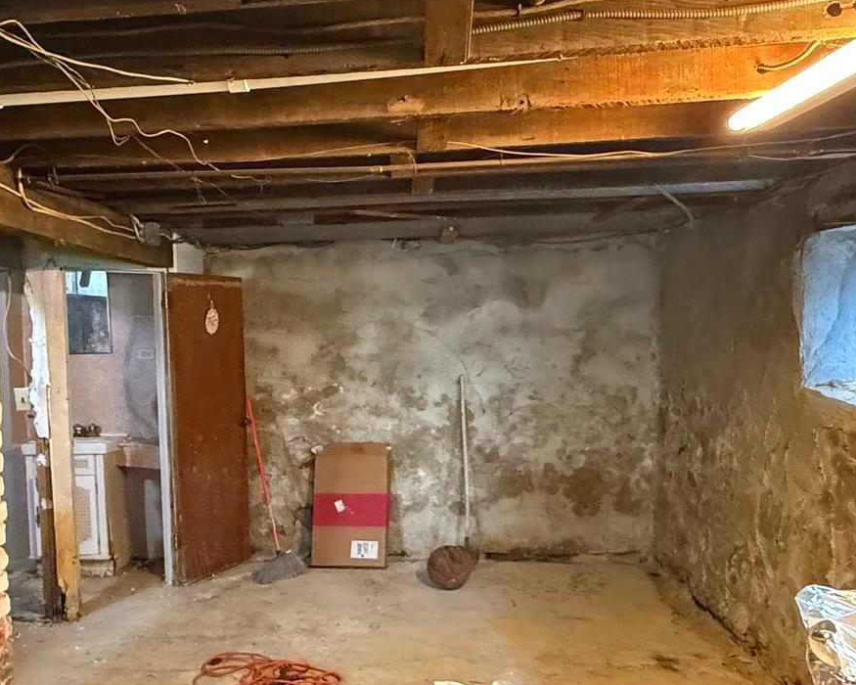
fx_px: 811
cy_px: 416
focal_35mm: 32
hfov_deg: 55.0
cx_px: 319
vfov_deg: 45.5
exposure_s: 1/40
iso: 1000
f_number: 2.2
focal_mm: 2.22
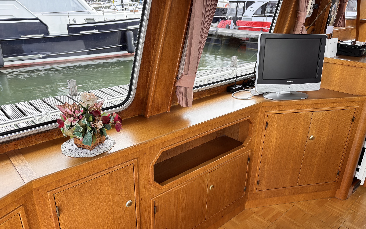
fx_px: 279
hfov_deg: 66.5
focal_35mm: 28
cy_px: 124
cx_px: 185
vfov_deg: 44.5
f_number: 1.6
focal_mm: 5.96
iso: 50
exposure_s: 1/135
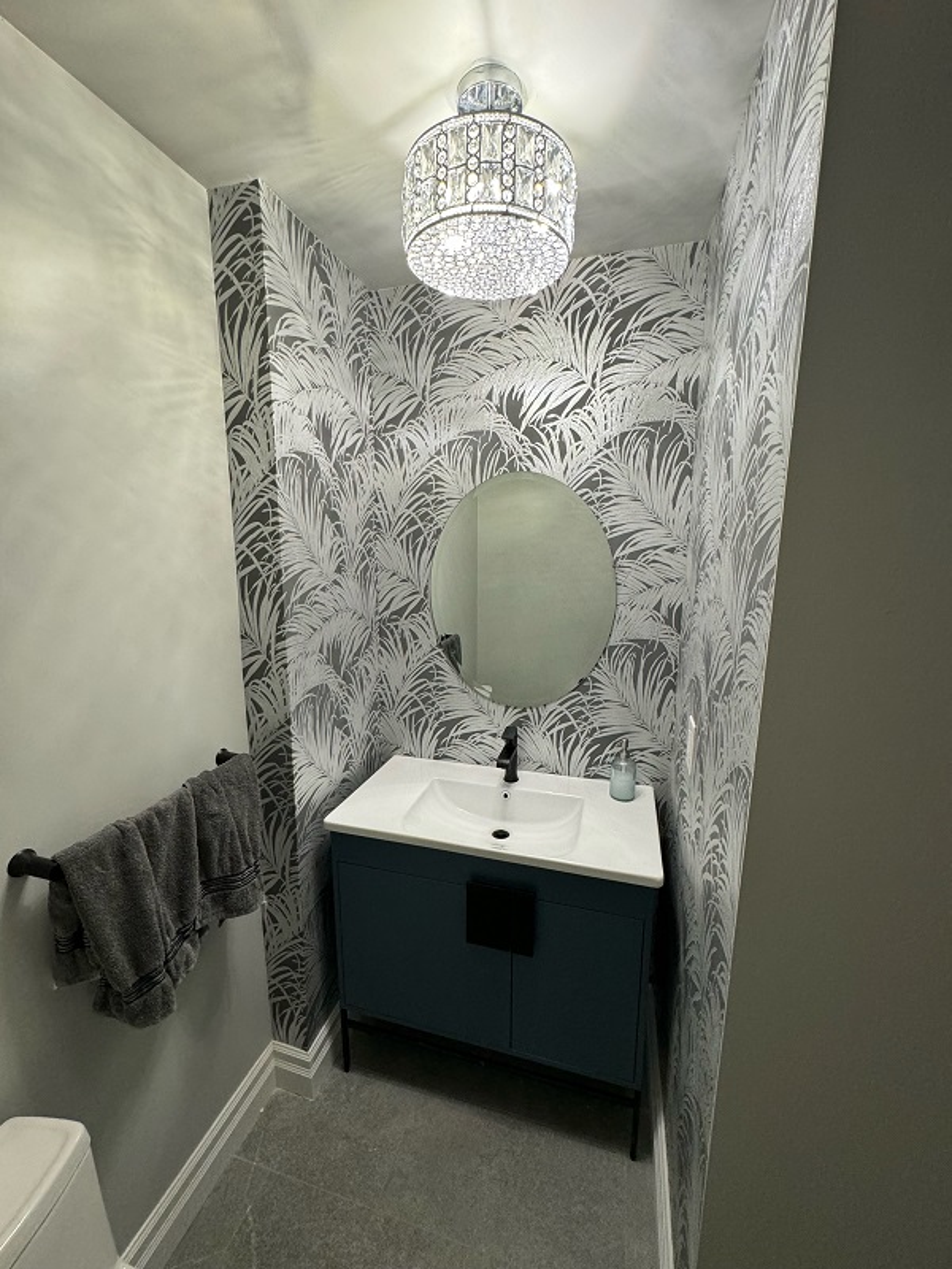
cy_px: 634
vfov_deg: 102.1
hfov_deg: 85.7
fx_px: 513
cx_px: 476
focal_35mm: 14
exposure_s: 1/60
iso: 250
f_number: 2.2
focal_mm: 2.22
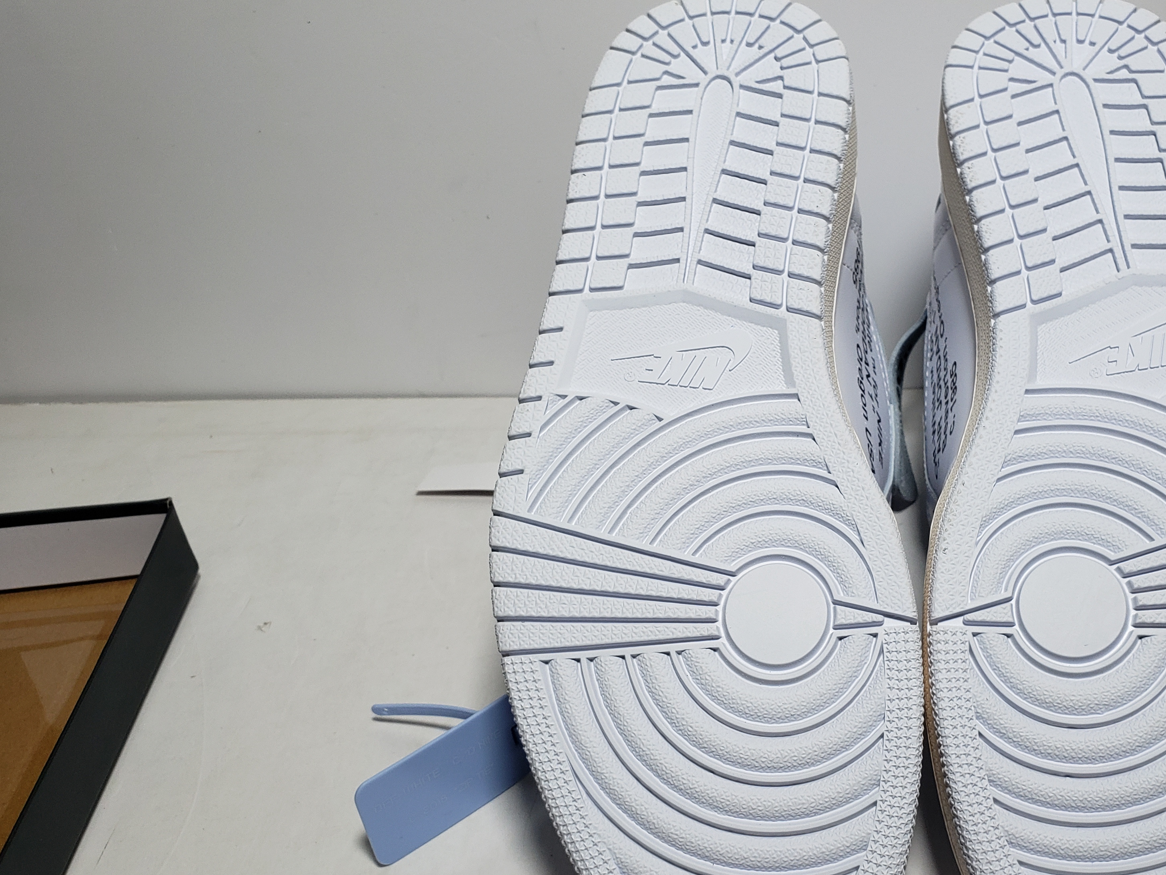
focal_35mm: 36
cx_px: 782
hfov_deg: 50.4
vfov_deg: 39.6
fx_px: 1213
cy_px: 494
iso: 50
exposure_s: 1/307
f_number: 2.4
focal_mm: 4.3
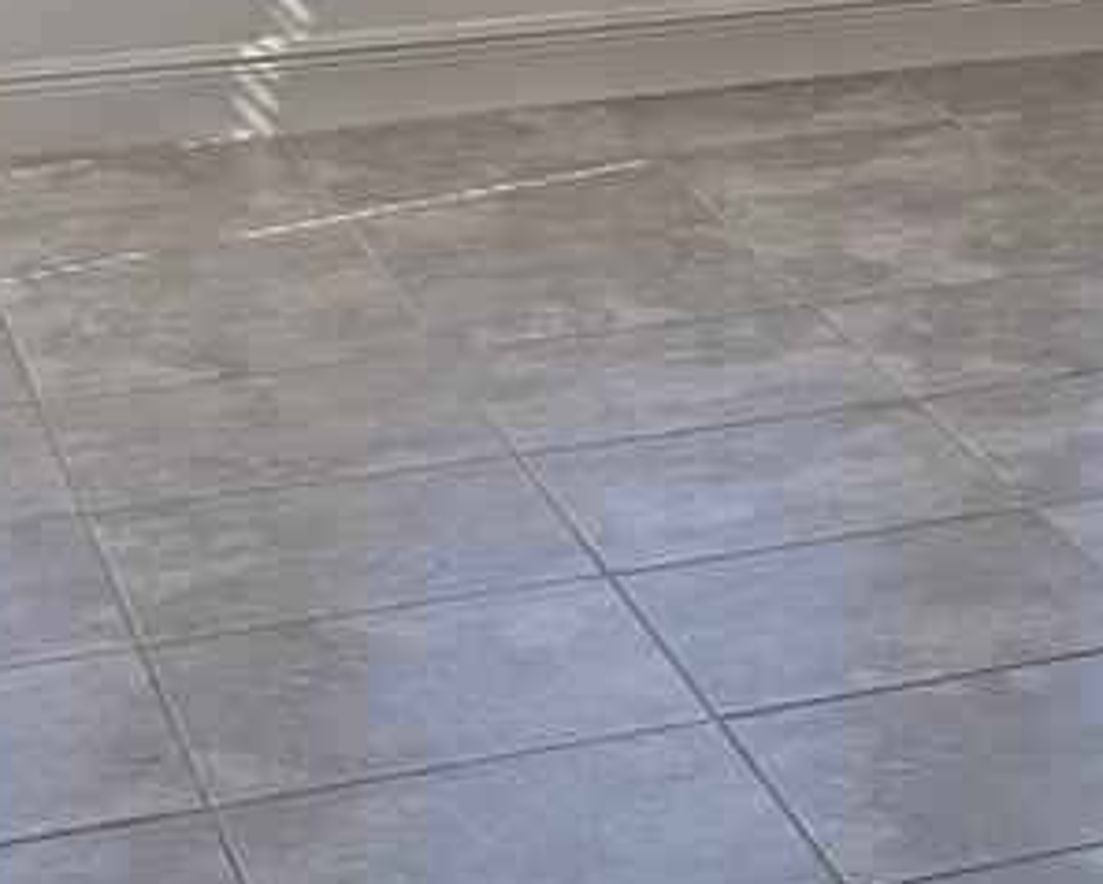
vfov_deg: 11.4
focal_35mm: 126
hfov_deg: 13.6
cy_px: -672
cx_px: 2031
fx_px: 4116
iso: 100
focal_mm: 6.76
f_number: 1.78
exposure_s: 1/528
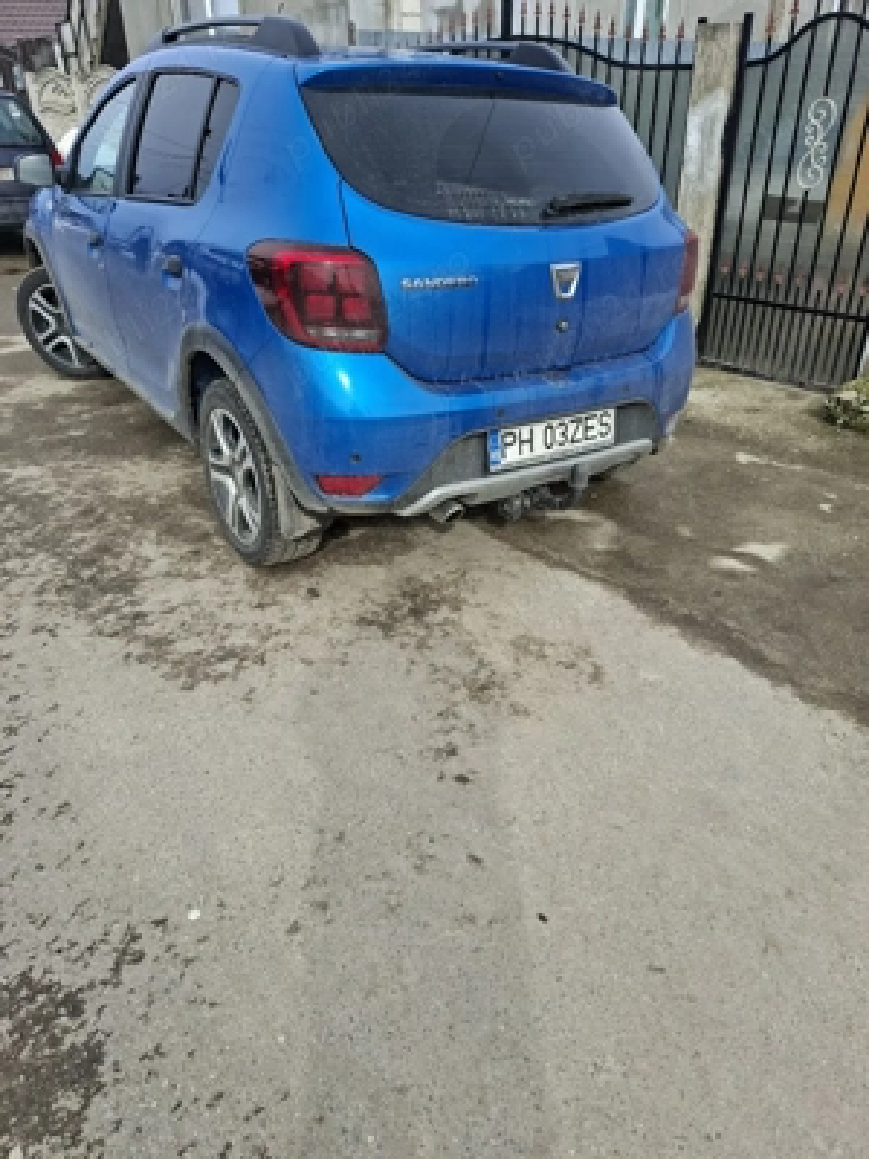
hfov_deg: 58.9
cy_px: 580
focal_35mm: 23
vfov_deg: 73.9
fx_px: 770
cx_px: 434
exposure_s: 1/1250
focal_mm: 5.54
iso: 50
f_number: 1.8
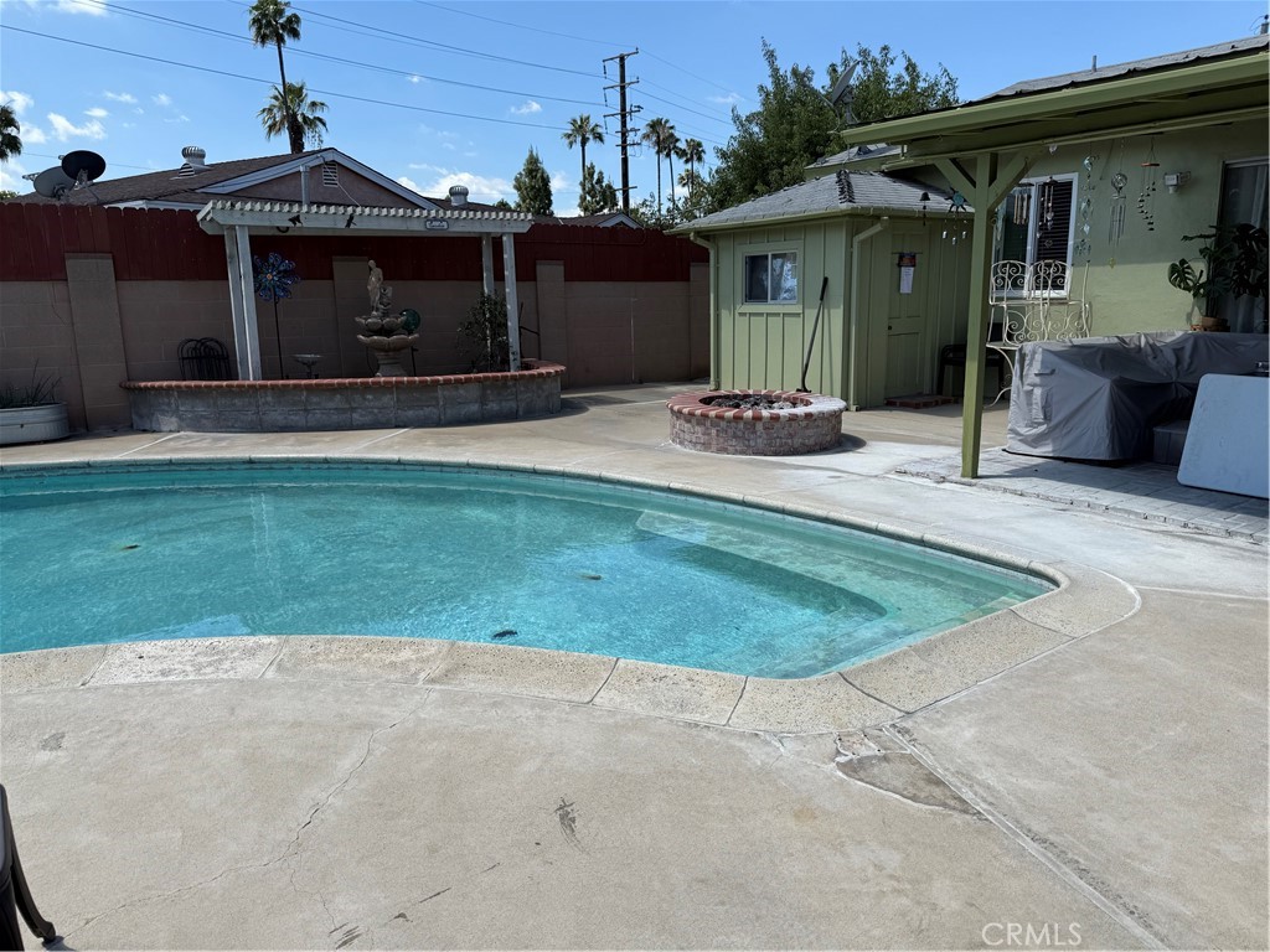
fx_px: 881
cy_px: 476
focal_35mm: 24
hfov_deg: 71.6
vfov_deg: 56.8
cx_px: 635
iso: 80
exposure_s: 1/4167
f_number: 1.78
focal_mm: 6.76
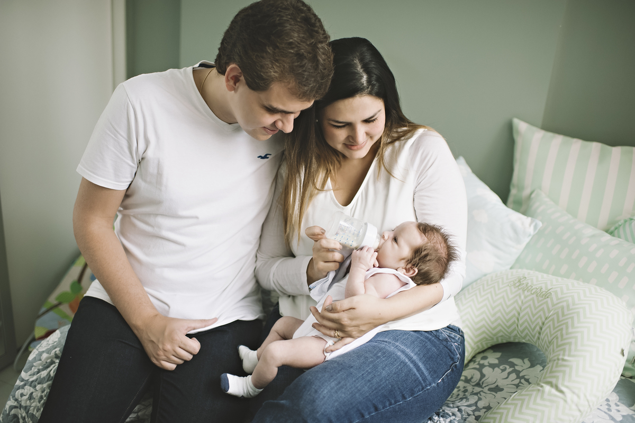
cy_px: 212
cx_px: 318
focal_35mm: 35
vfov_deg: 37.8
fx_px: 617
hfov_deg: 54.5
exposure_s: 1/200
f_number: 1.8
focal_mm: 35
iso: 640
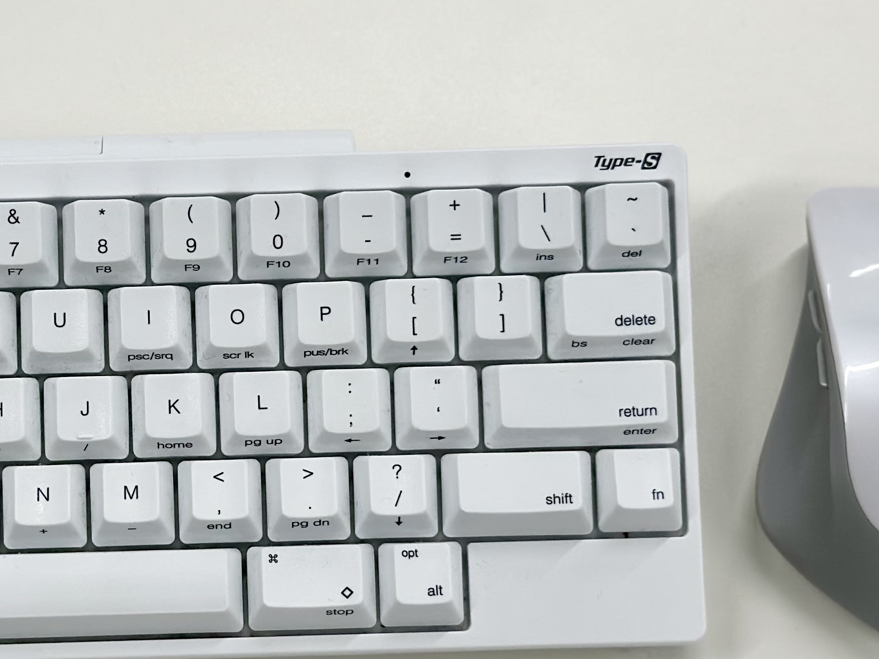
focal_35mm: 103
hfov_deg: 18.9
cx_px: 209
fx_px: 2615
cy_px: 430
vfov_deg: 14.3
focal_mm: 6.86
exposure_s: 1/279
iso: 80
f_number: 1.78
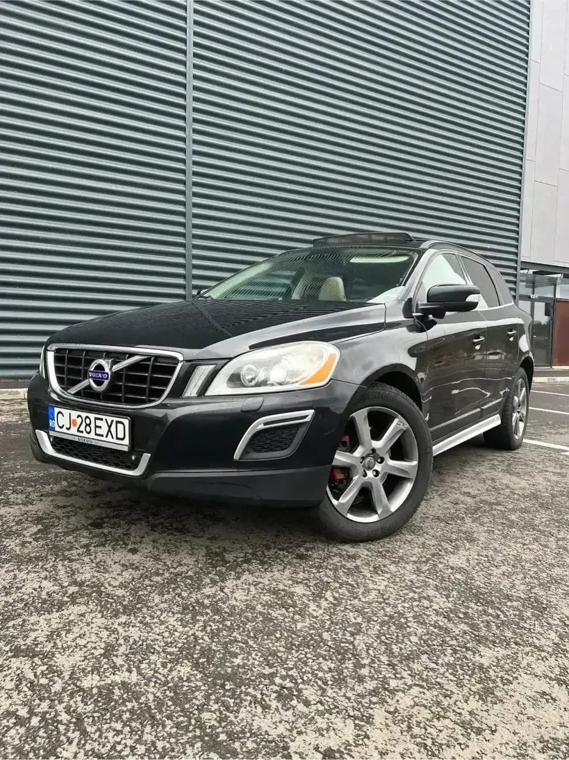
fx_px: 570
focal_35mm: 26
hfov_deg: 53.0
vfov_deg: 67.3
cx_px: 284
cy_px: 380
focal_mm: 5.7
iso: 50
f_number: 1.5
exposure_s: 1/678
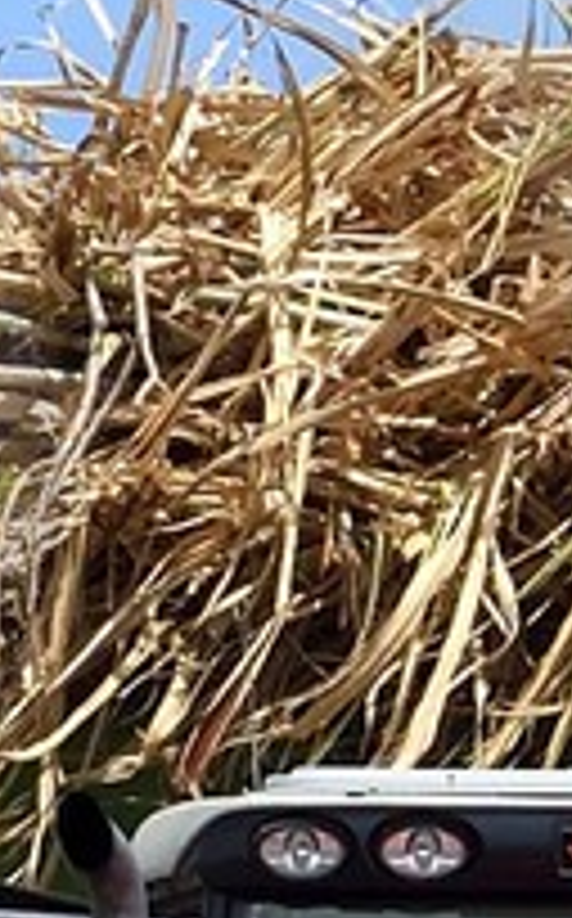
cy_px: 868
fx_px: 14007
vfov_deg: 3.8
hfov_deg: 2.3
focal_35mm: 560
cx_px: -1022
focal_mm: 70
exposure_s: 1/320
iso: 200
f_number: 14
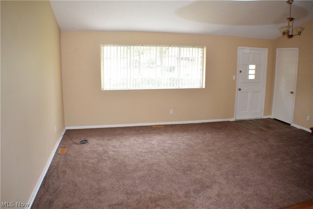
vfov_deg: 38.4
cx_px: 156
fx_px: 300
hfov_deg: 55.1
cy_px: 104
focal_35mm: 34
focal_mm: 23
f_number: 5.6
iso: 800
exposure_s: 1/125
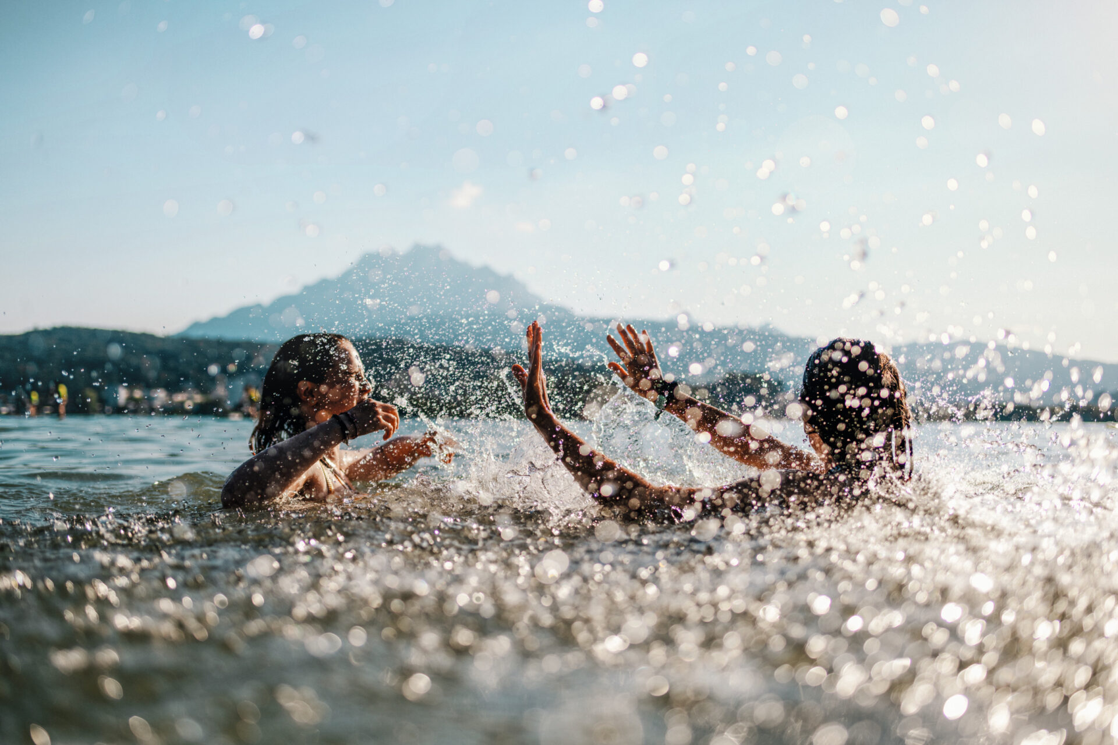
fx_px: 1087
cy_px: 372
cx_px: 559
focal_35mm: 35
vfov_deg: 37.9
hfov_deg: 54.4
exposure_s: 1/8000
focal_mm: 35
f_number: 2.2
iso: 160
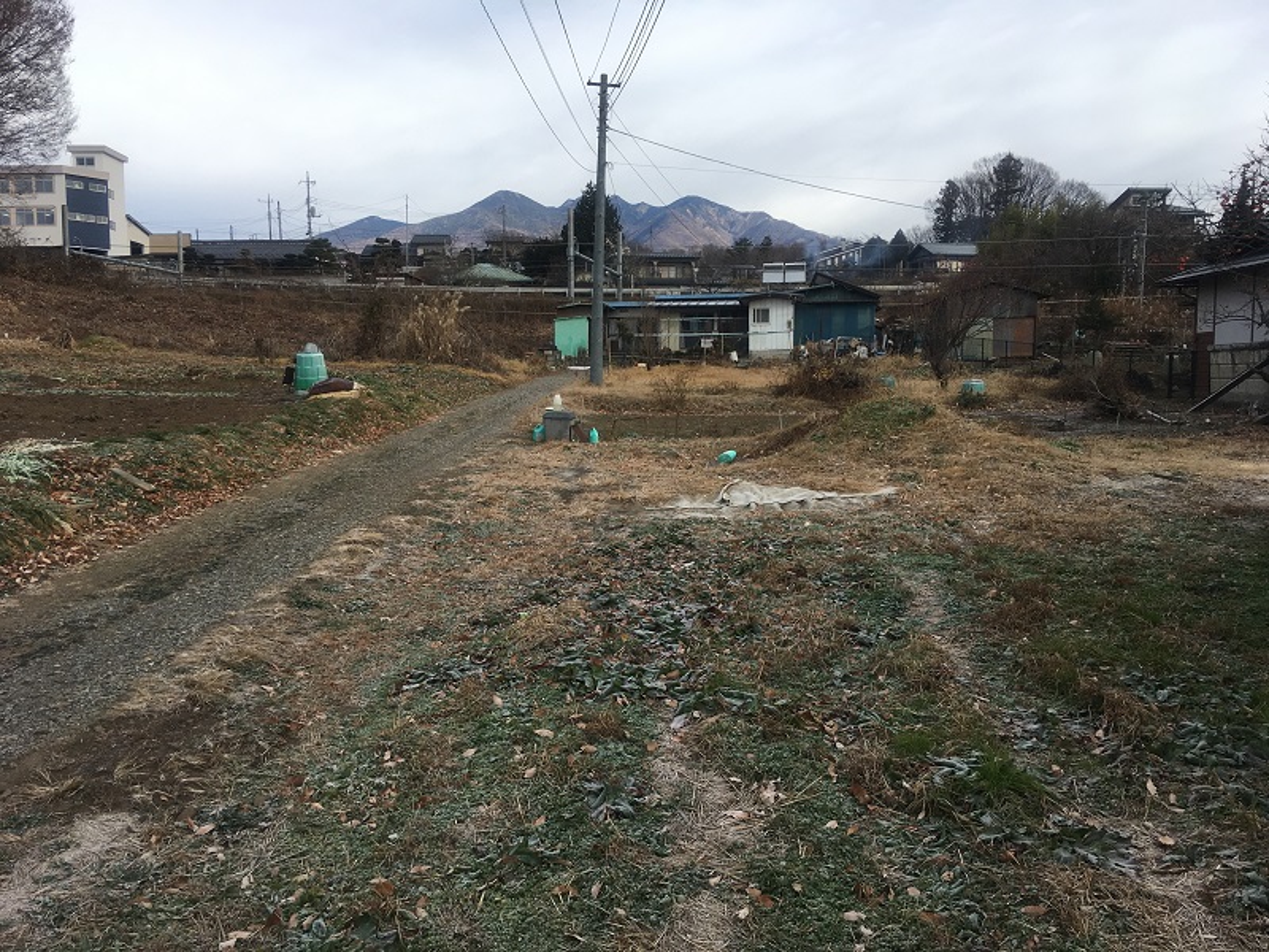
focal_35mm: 29
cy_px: 476
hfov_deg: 61.7
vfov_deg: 48.2
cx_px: 634
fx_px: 1063
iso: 25
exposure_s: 1/855
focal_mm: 4.15
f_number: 2.2
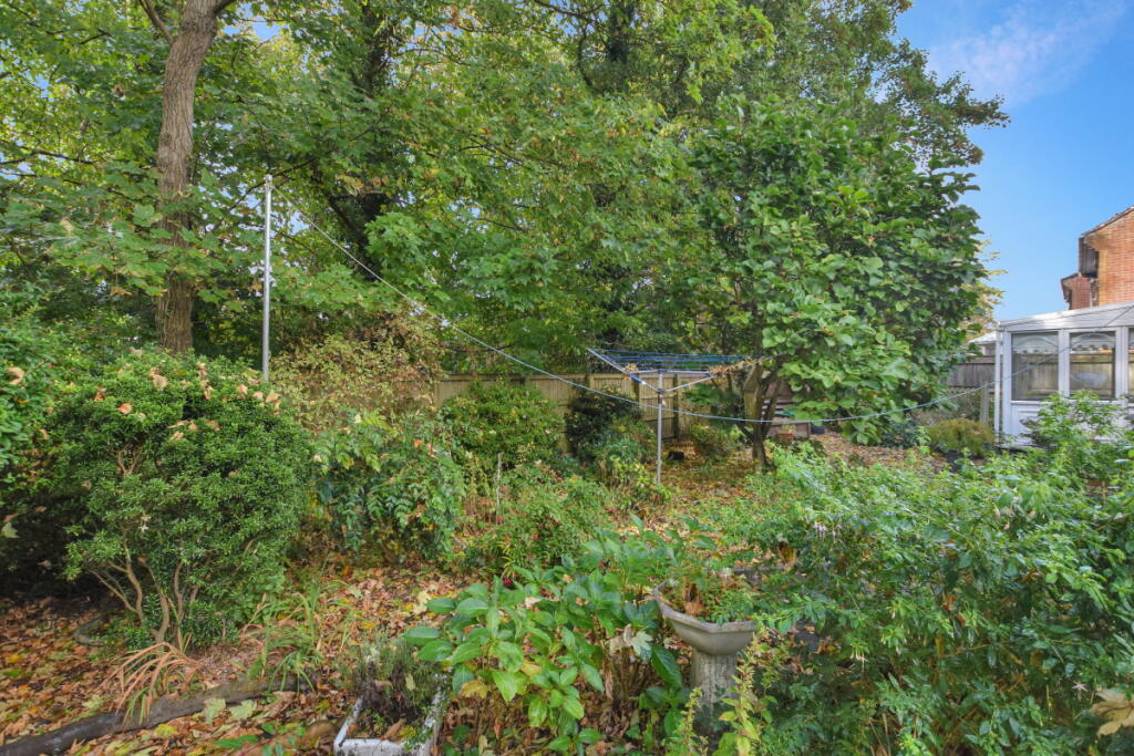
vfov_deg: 77.3
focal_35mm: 15
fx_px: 473
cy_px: 378
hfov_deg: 100.4
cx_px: 567
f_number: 5
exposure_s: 1/250
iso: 400
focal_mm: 10
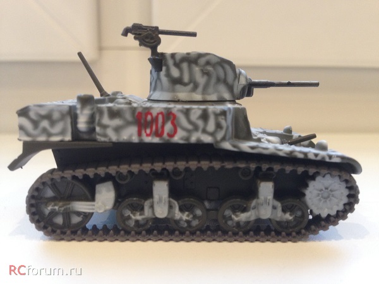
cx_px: 190
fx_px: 361
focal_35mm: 33
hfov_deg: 55.4
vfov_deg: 42.9
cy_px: 142
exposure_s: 1/20
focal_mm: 4.12
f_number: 2.4
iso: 200
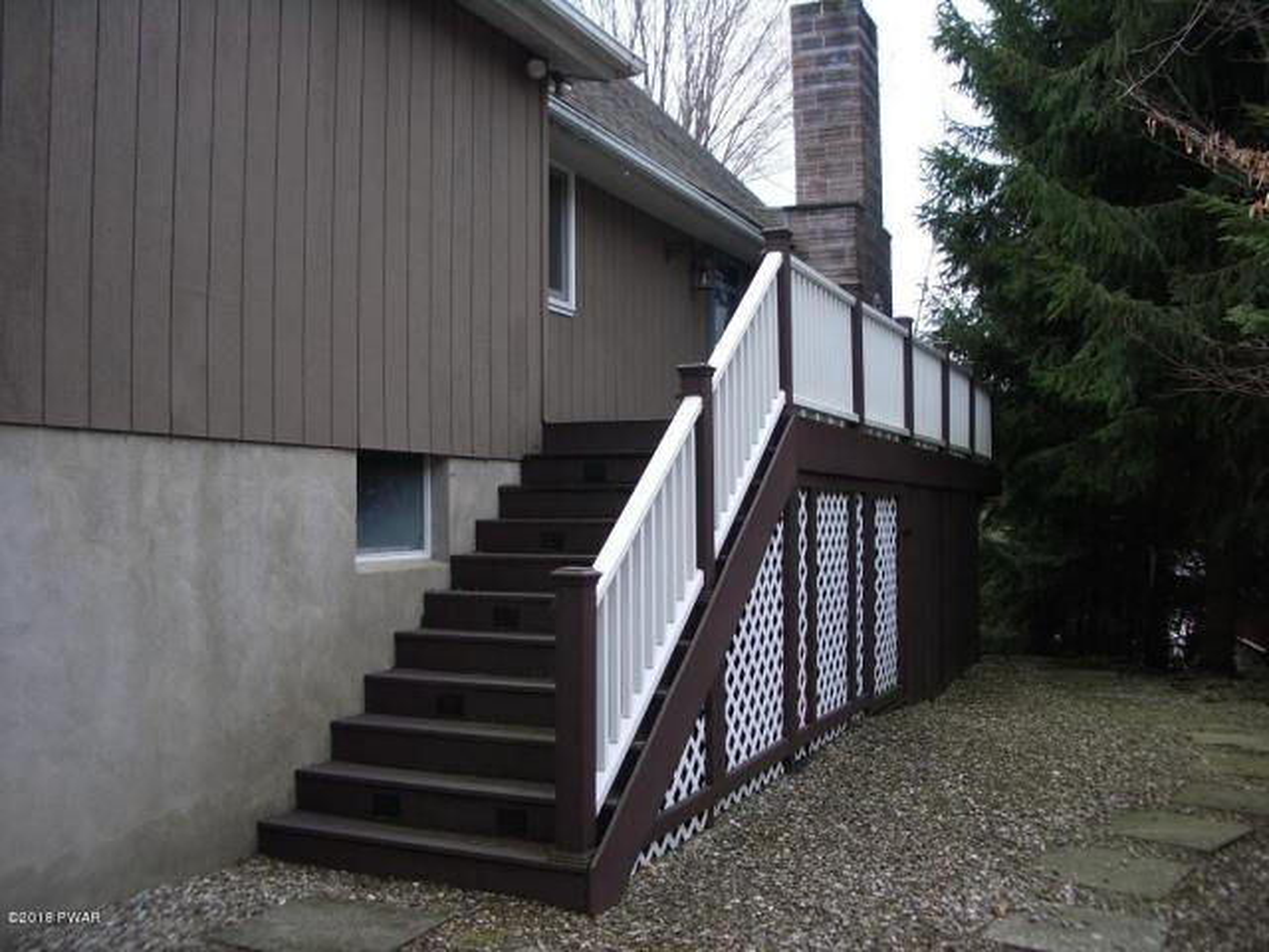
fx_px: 1283
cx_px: 634
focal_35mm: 35
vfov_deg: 40.7
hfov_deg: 52.6
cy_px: 476
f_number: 2.6
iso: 80
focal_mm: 5.8
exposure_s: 1/200
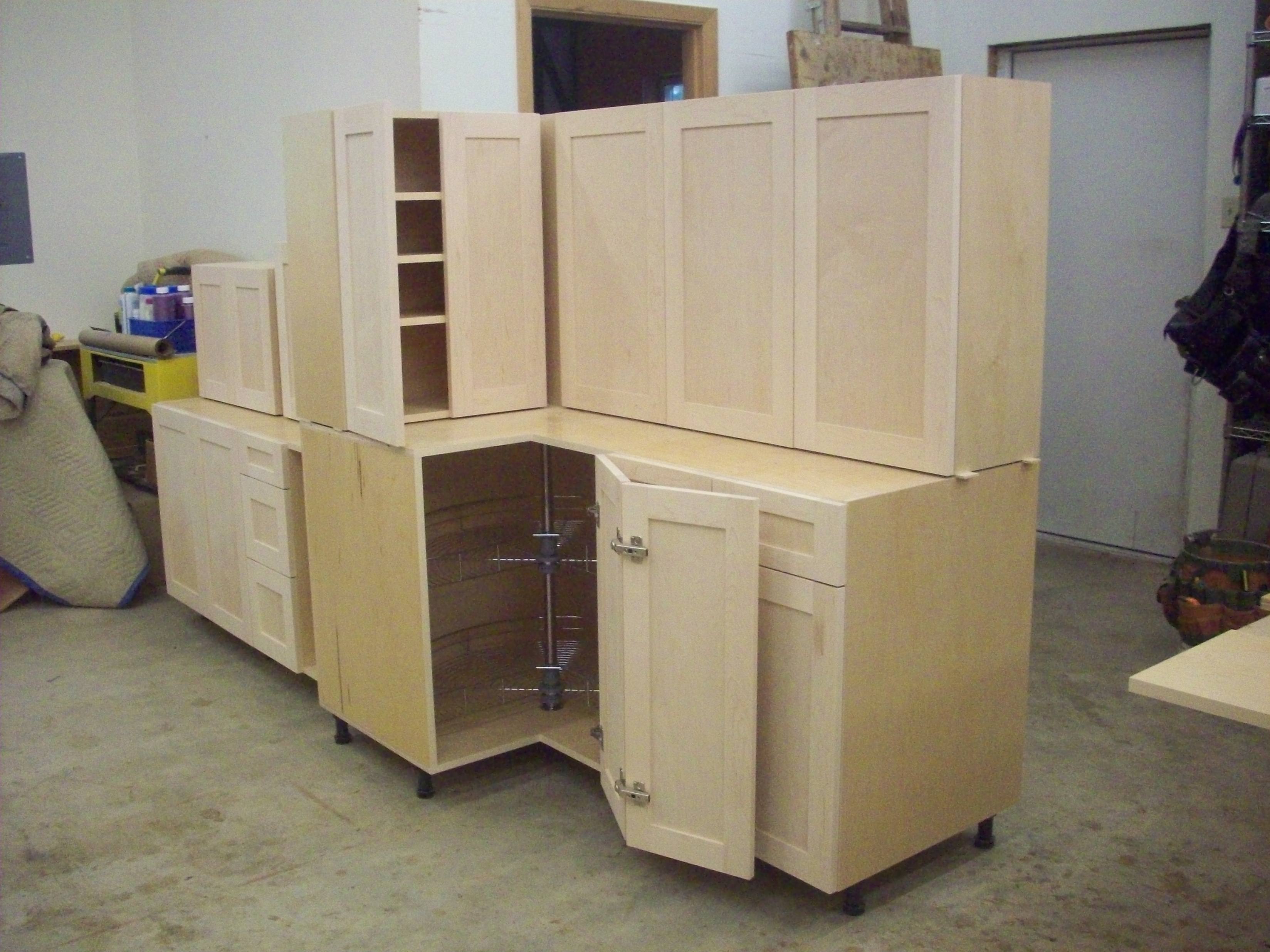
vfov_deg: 38.7
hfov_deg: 50.1
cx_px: 635
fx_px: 1357
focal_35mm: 37
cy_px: 476
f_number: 2.8
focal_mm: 6.2
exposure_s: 1/128
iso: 436
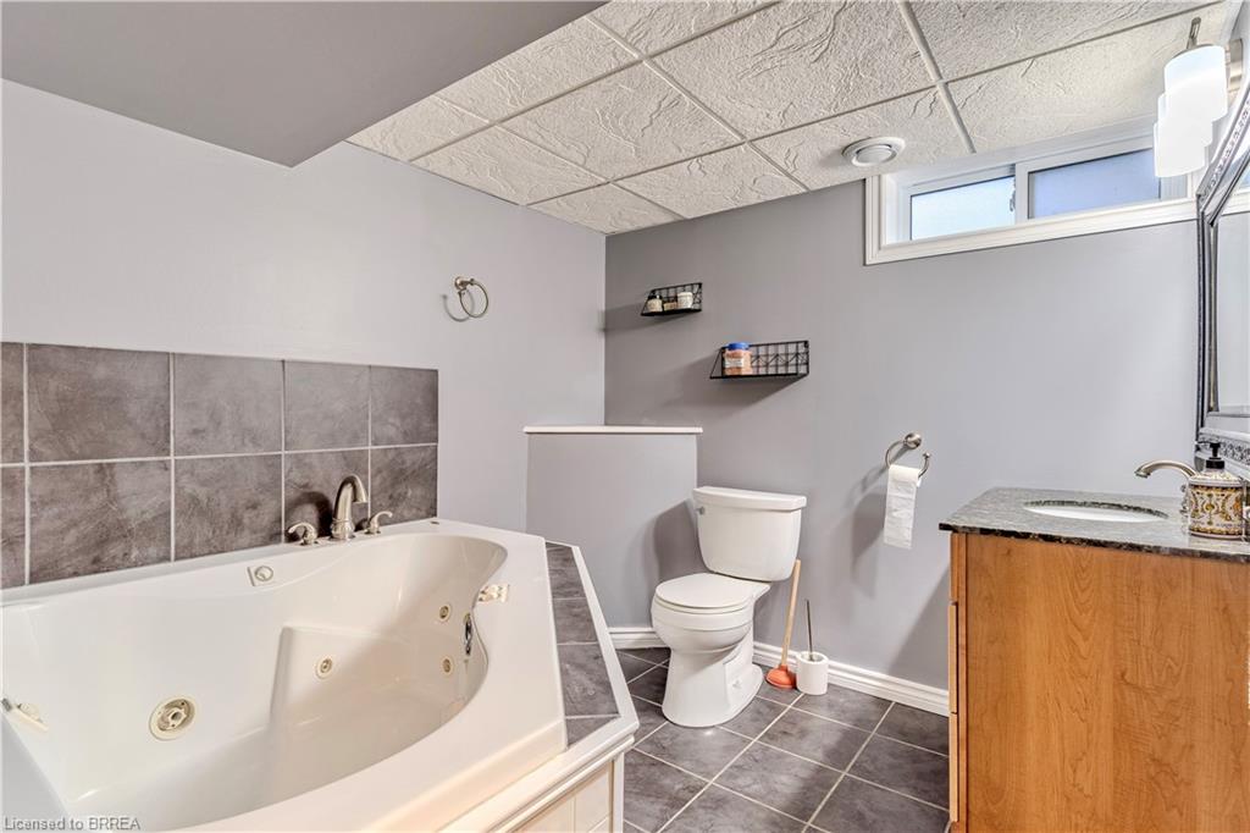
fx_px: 573
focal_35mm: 16
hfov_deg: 95.0
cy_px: 416
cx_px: 625
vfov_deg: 72.0
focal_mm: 11
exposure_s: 1/10
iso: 100
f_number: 8
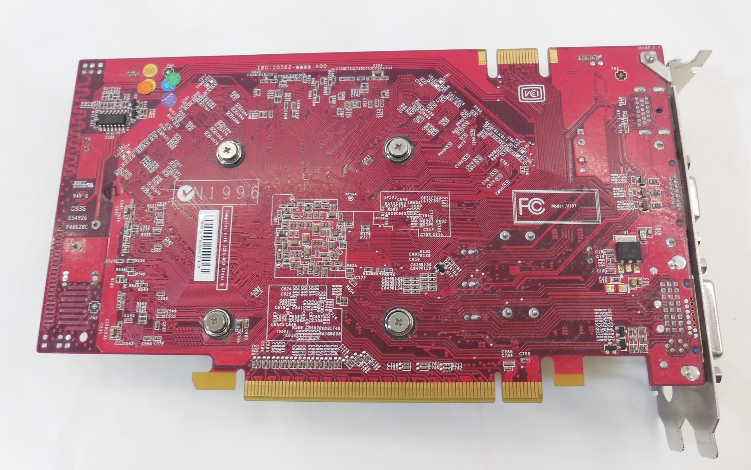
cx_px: 370
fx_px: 573
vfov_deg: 44.5
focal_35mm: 28
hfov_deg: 66.5
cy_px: 245
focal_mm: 4.6
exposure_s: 1/30
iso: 140
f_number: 3.5
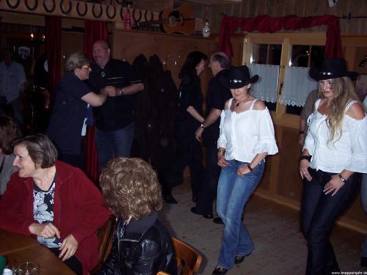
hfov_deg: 47.9
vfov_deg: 36.8
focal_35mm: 39
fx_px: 413
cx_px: 184
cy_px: 138
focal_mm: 8
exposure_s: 1/60
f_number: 2.8
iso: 100
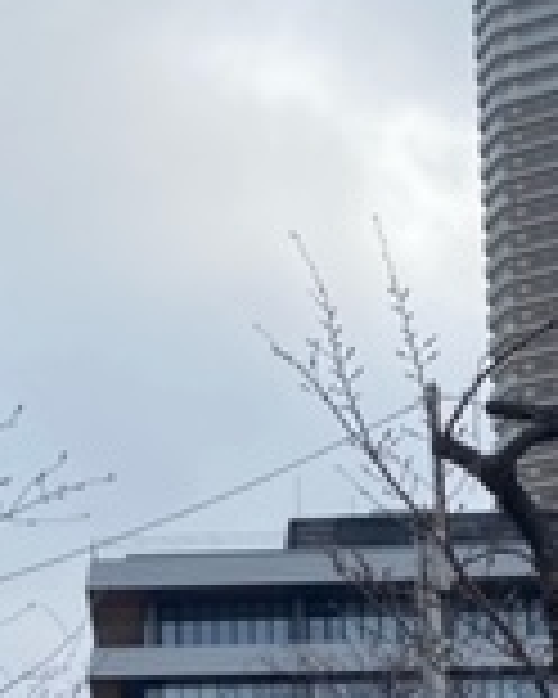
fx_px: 2168
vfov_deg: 17.5
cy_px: 802
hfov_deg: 14.6
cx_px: 90
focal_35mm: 105
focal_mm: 4.25
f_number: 1.8
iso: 32
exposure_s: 1/1082
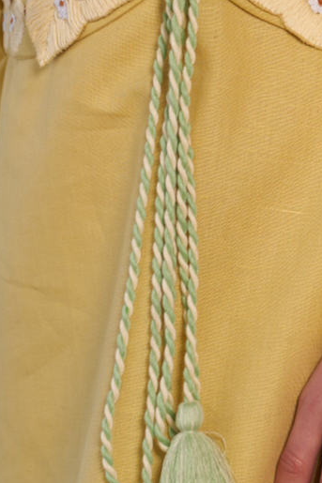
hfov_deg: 6.9
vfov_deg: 10.3
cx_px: 251
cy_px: 242
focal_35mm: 199
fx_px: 2672
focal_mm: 51
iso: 64
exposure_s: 1/800
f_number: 2.8
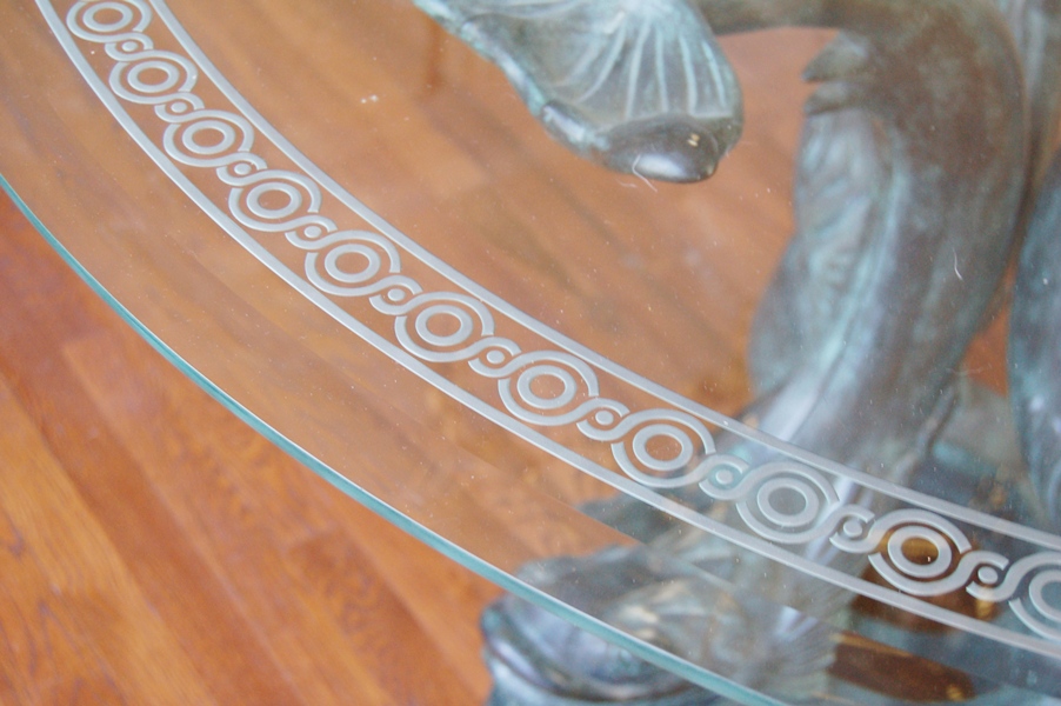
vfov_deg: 21.5
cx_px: 530
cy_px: 353
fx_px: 1855
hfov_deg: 31.9
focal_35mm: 63
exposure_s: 1/15
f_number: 5.3
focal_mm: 42
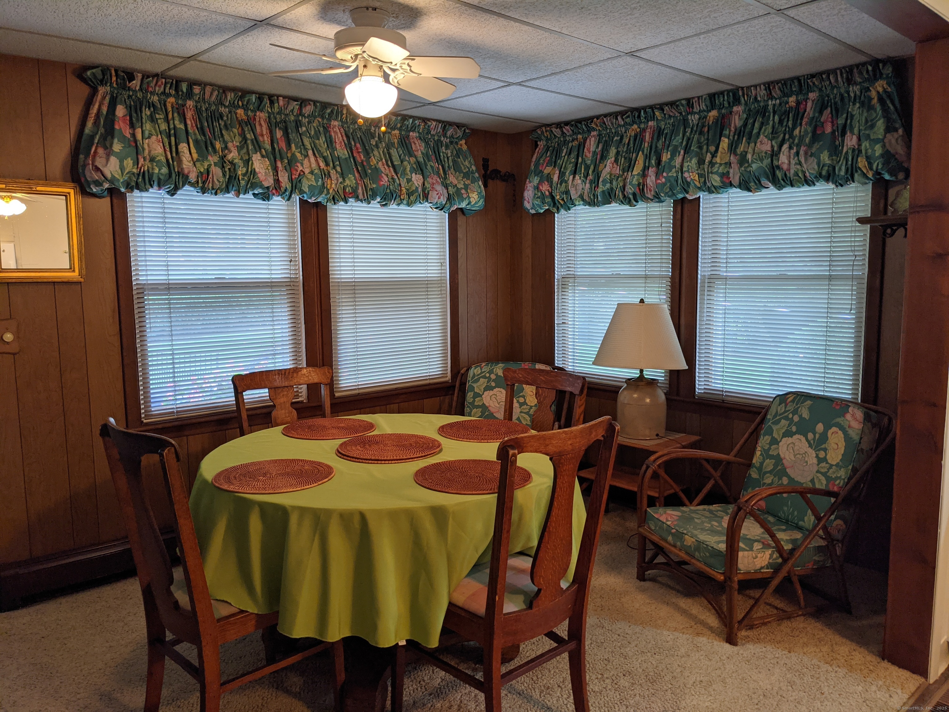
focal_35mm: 27
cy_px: 356
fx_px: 740
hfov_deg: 65.3
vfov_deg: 51.4
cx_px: 474
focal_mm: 4.38
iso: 77
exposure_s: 1/24
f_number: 1.73
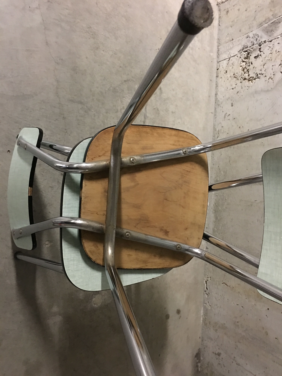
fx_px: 315
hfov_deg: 48.2
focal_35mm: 29
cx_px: 141
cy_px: 188
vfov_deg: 61.7
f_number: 2.2
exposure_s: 1/4
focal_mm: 4.15
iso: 125
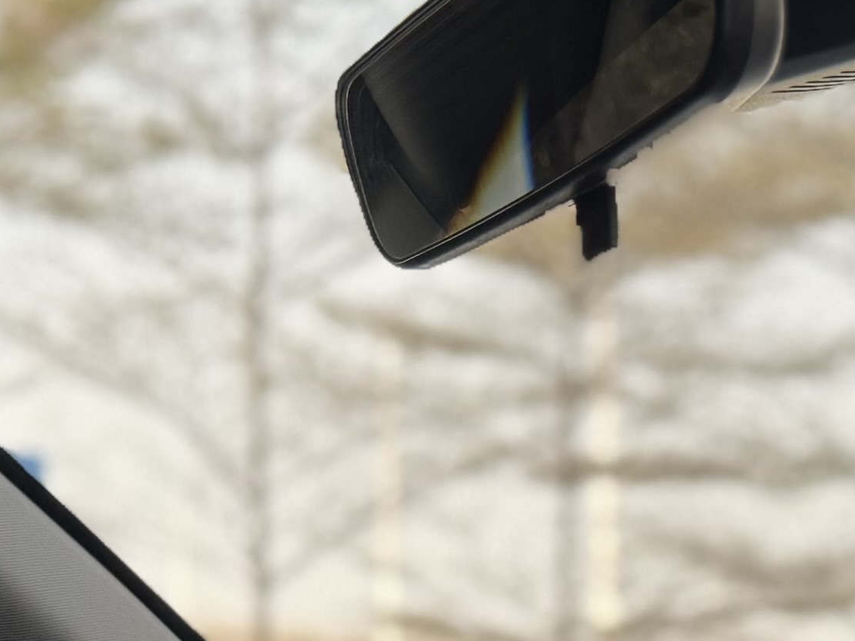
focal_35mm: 124
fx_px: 3062
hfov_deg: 15.4
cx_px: 957
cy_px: 1301
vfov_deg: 10.9
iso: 100
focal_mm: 6.76
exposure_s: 1/372
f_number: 1.78
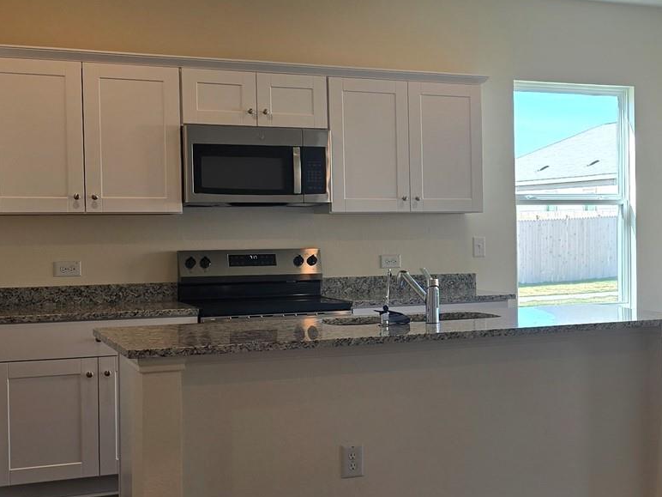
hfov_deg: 29.9
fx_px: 1167
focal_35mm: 61
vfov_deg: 24.0
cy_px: 254
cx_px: 629
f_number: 1.7
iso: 32
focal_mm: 6.3
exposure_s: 1/120
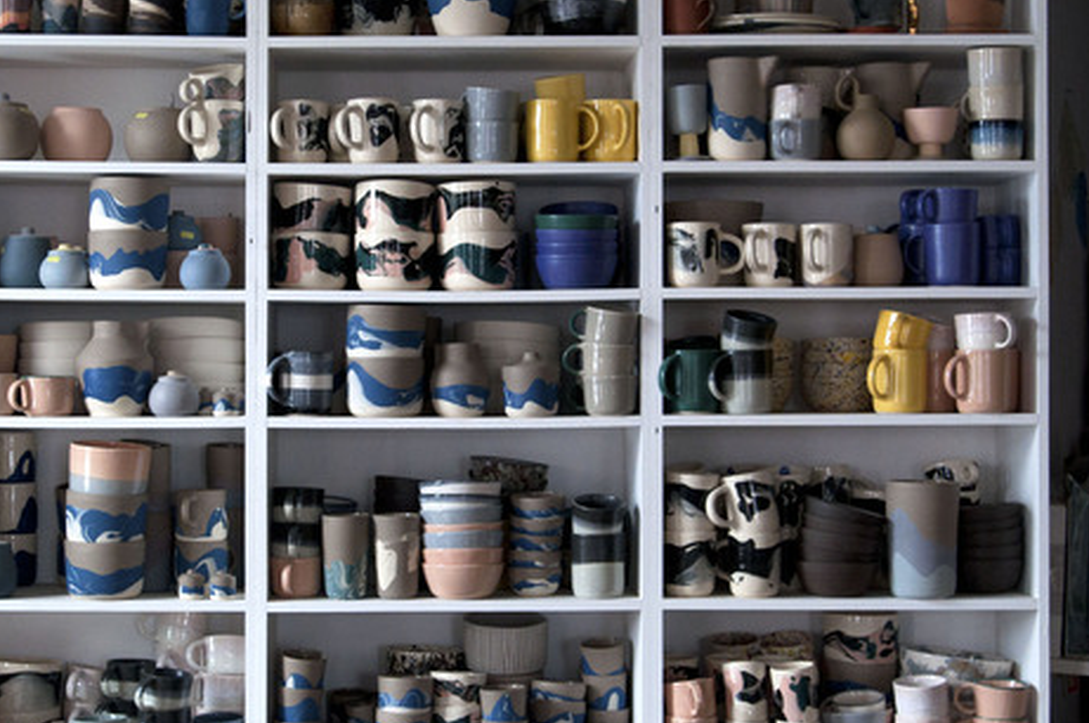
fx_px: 1994
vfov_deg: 20.5
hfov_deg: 30.5
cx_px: 439
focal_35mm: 66
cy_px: 326
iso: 800
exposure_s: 1/125
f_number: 3.2
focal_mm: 26
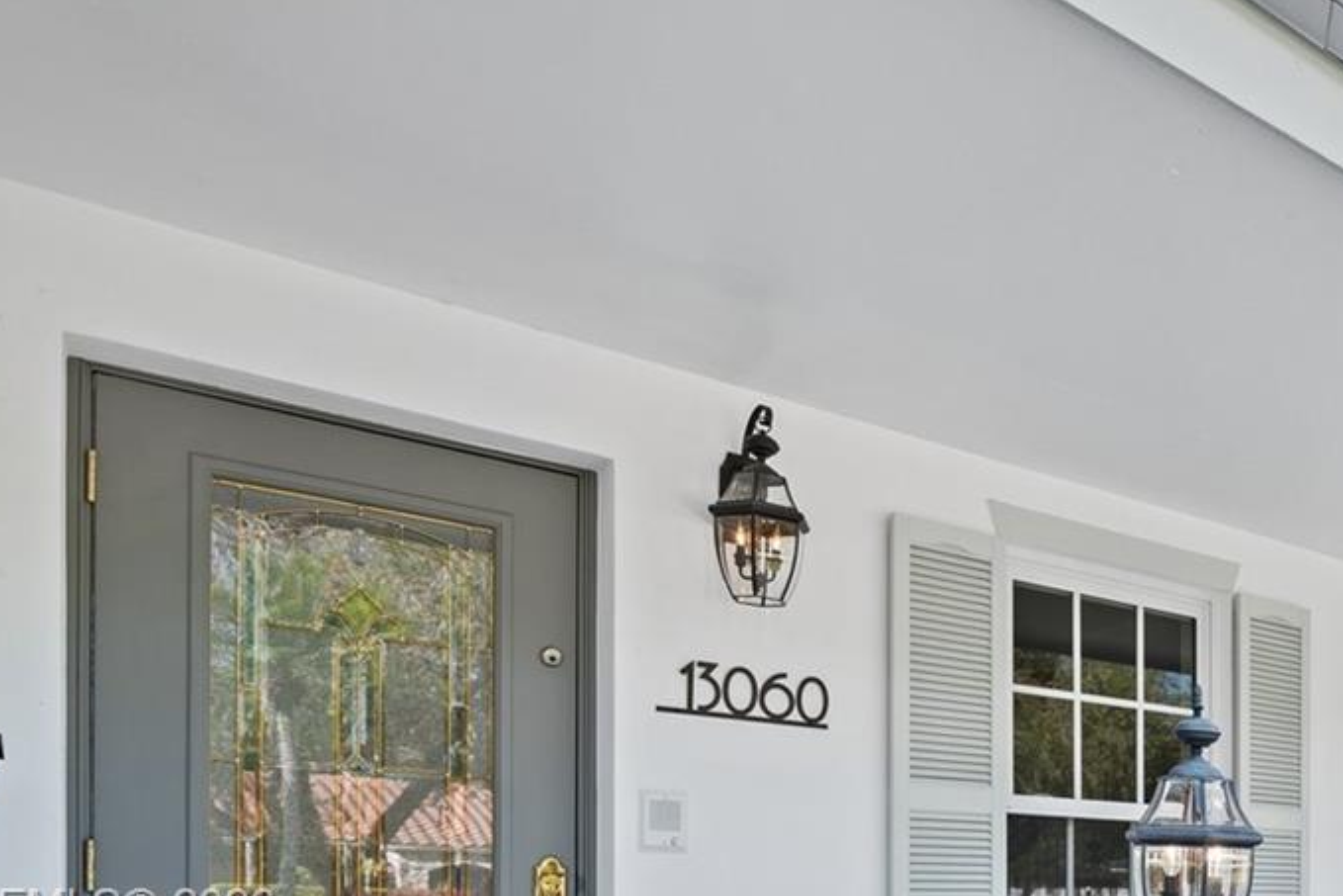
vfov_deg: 35.8
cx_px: 1242
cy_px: 911
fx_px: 1231
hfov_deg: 49.9
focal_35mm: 33
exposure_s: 1/40
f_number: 3.2
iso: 100
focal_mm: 14
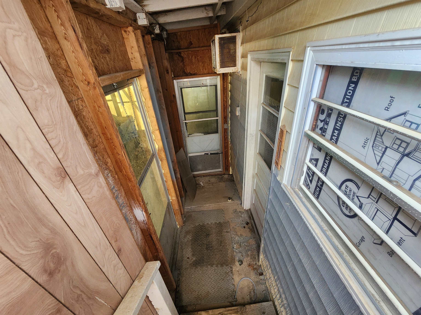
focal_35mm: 13
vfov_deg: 89.9
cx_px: 210
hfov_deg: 106.2
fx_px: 158
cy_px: 158
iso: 400
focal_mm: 2.2
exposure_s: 1/60
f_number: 2.2
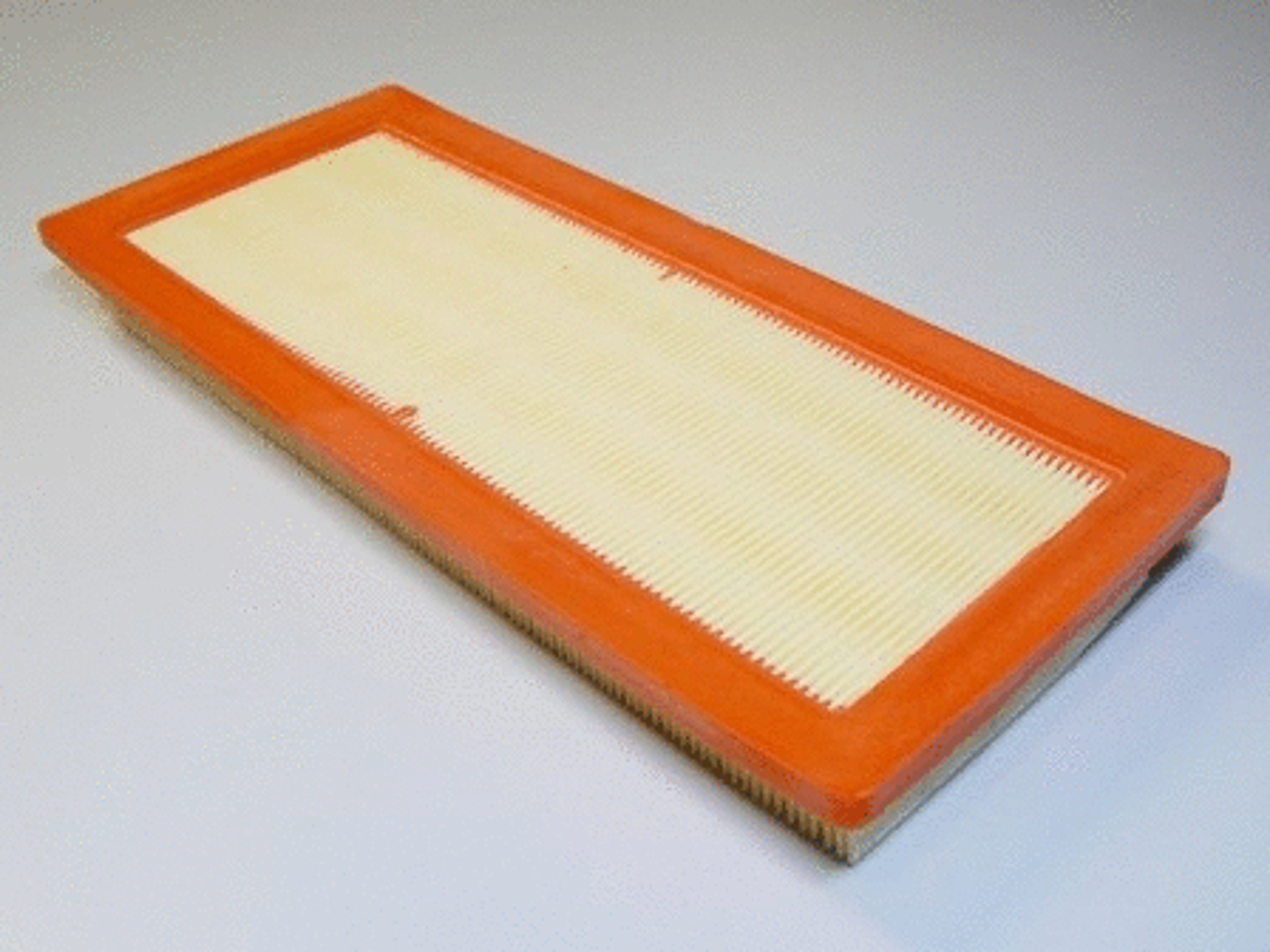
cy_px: 476
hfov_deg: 51.4
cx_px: 635
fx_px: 1321
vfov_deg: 39.7
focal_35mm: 36
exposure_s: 1/40
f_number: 2.8
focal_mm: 6
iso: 80
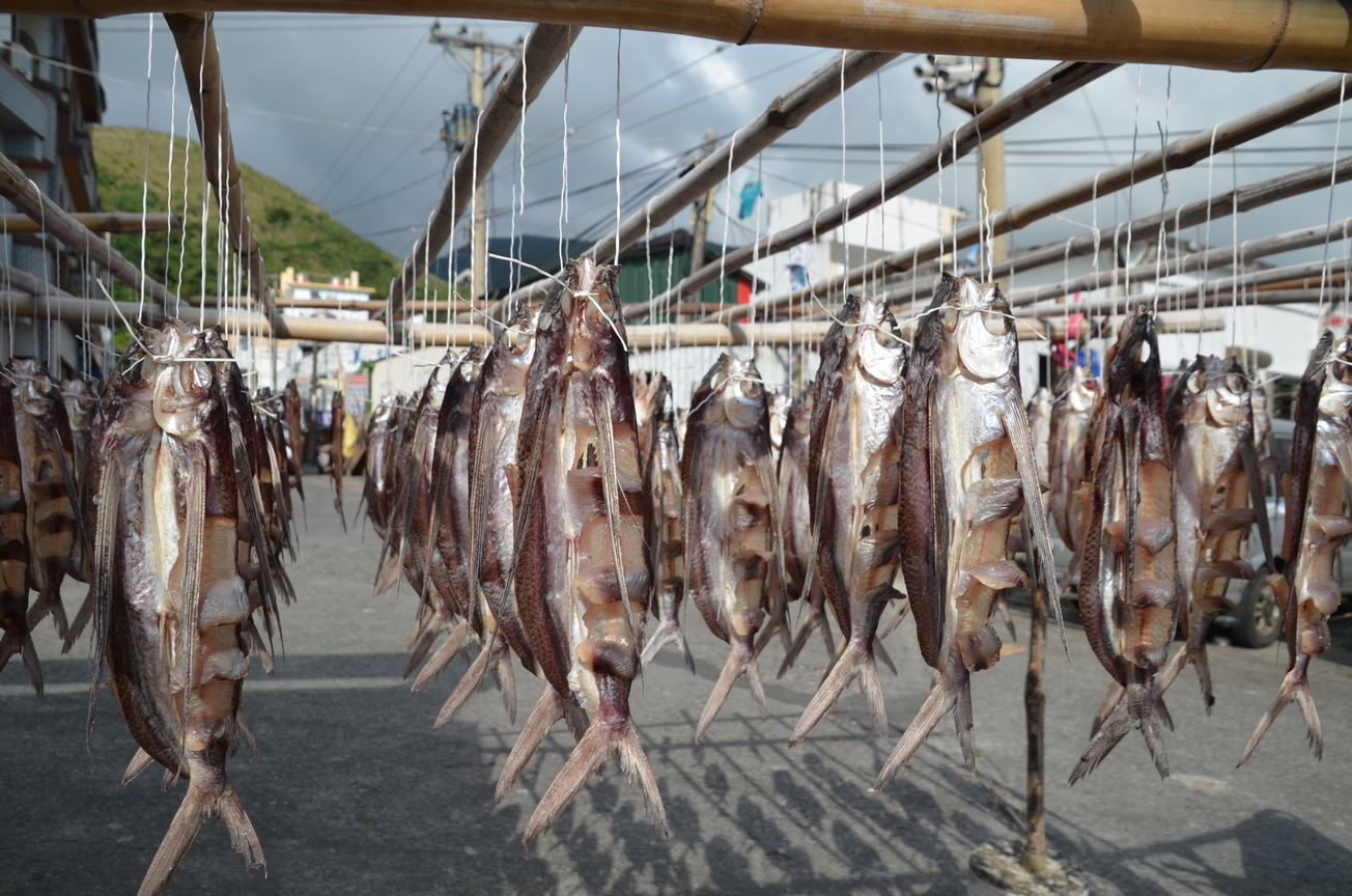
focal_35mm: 24
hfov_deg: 73.8
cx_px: 676
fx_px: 900
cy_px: 448
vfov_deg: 52.9
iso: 100
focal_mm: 16
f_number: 6.3
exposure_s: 1/160
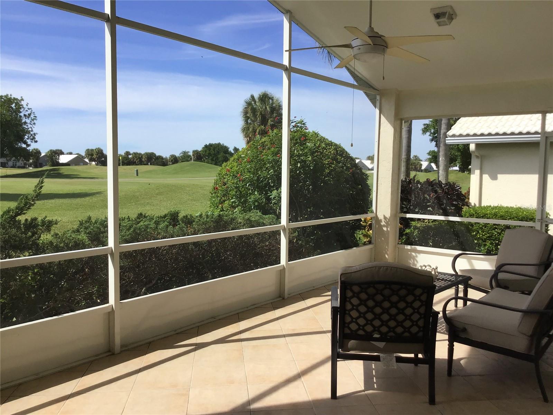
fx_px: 495
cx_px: 276
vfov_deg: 45.4
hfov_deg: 58.4
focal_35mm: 31
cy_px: 208
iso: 25
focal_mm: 3.3
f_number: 2.4
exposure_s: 1/840
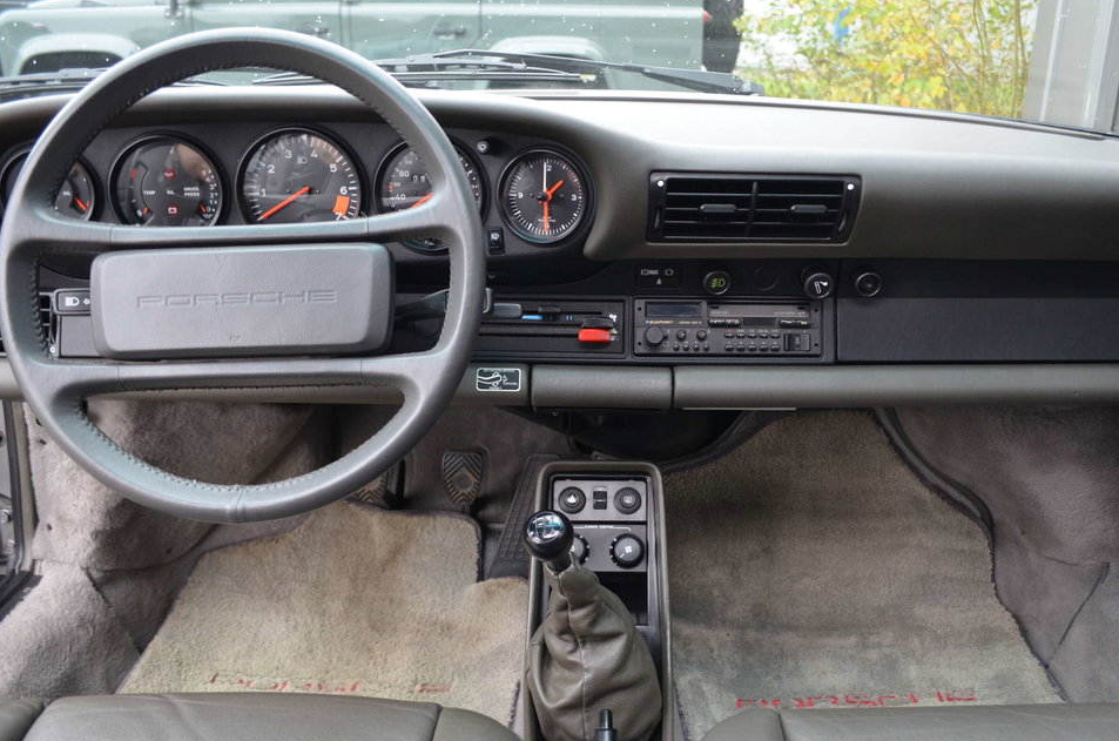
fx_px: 899
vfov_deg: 44.8
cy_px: 391
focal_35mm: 29
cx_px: 594
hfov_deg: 63.7
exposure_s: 1/40
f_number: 3.5
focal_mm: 18
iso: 800
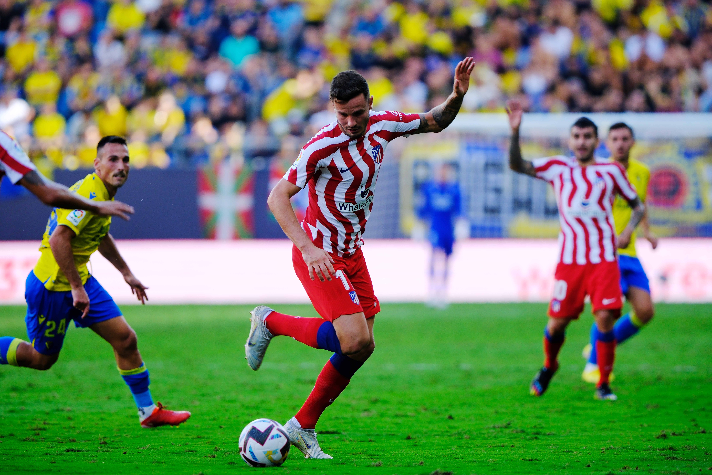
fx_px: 8306
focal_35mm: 420
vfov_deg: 3.3
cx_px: 356
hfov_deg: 4.9
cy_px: 238
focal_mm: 280
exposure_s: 1/1600
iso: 500
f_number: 2.8
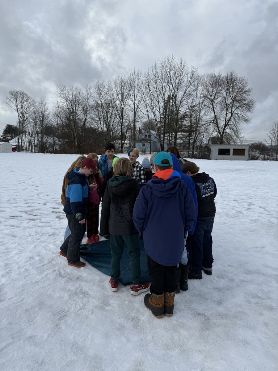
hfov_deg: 56.8
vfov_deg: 71.6
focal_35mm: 24
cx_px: 139
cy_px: 186
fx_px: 257
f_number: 1.78
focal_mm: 6.76
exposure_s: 1/4673
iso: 80
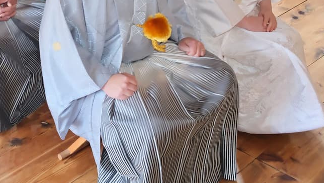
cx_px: 101
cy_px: -21
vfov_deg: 16.7
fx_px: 602
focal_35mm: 70
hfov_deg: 29.9
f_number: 4.5
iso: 3200
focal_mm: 20
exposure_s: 1/60
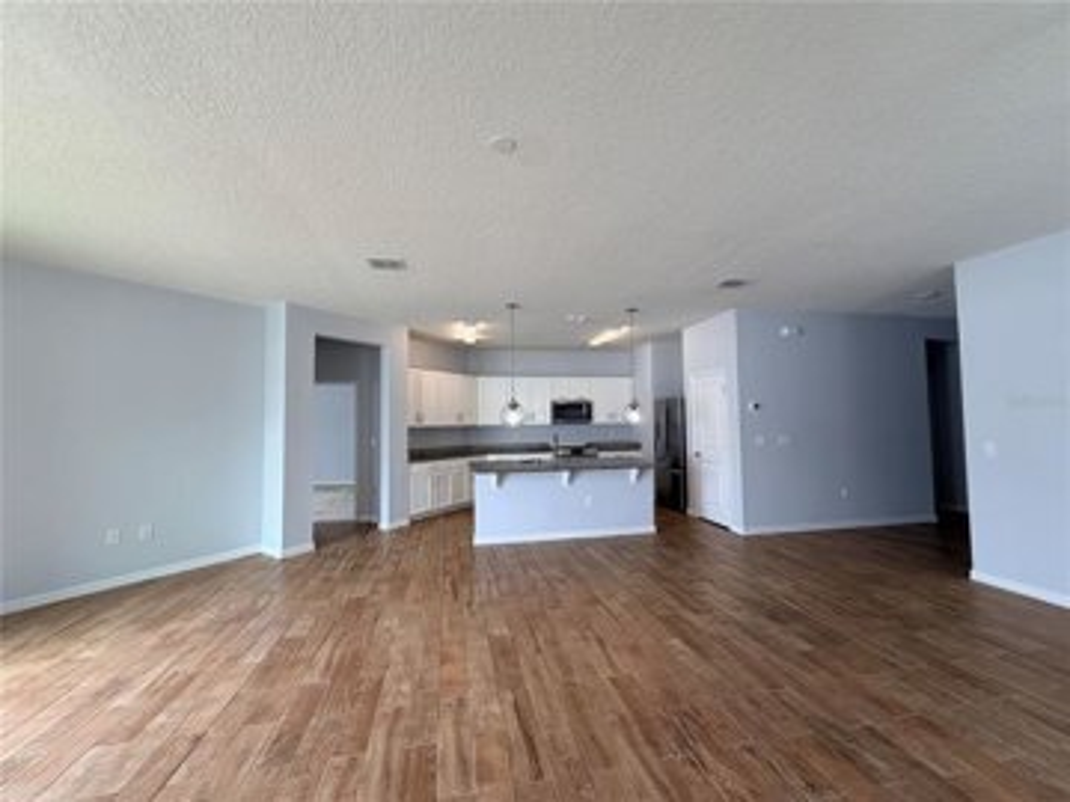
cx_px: 535
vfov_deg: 85.7
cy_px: 401
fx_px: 433
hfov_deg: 102.1
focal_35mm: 14
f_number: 2.2
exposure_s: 1/120
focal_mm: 2.22
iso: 160
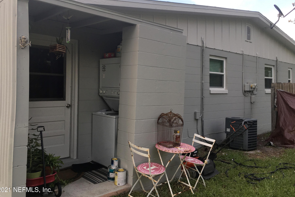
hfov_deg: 60.3
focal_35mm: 31
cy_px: 86
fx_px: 254
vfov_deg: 42.2
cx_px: 144
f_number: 2.2
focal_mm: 4.15
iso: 25
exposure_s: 1/216
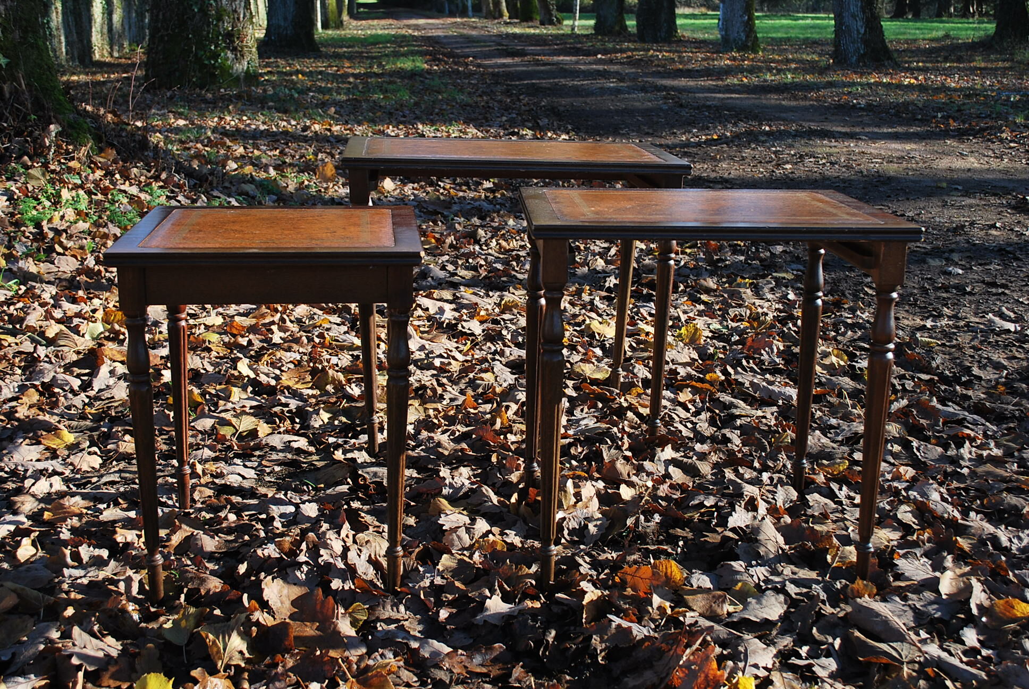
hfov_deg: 46.3
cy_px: 344
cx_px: 514
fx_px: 1202
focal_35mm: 42
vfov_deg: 32.0
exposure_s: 1/125
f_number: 5.6
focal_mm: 28
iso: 125
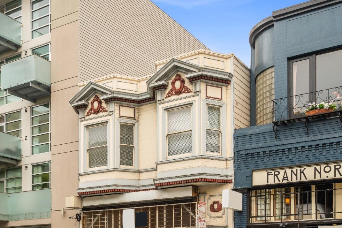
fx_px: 465
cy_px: 156
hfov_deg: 40.3
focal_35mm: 49
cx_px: 158
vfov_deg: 27.3
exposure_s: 1/200
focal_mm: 35
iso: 400
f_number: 6.3
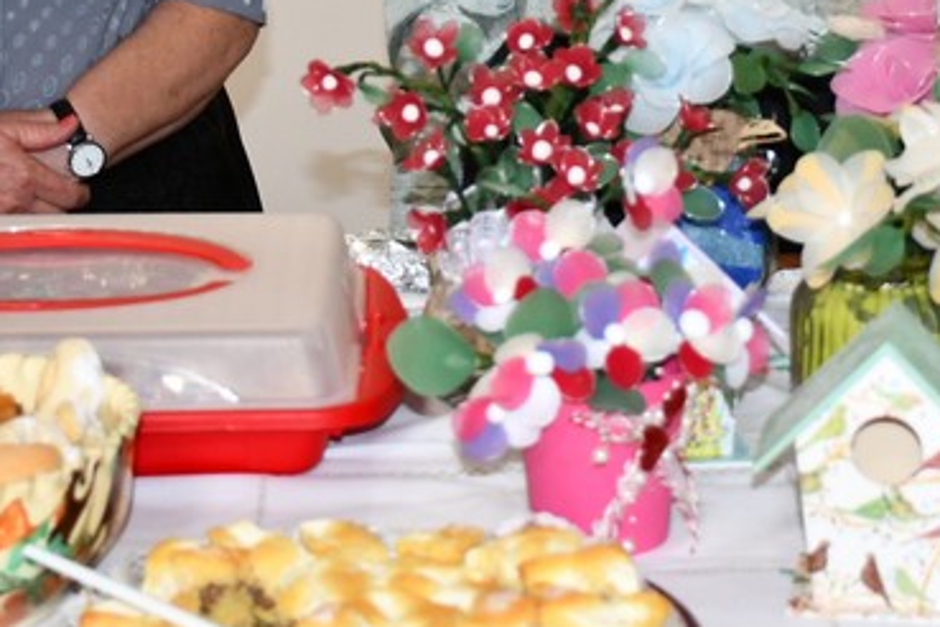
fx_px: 2611
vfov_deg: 13.4
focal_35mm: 100
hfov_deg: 20.4
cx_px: 525
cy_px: -101
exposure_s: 1/80
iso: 400
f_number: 3.8
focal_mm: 24
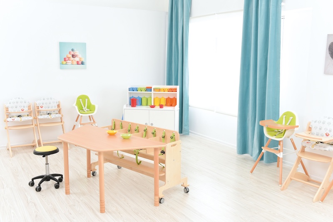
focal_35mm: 36
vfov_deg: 36.9
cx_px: 166
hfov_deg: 53.1
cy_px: 111
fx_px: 333
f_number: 8
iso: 100
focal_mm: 36
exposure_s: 1/80
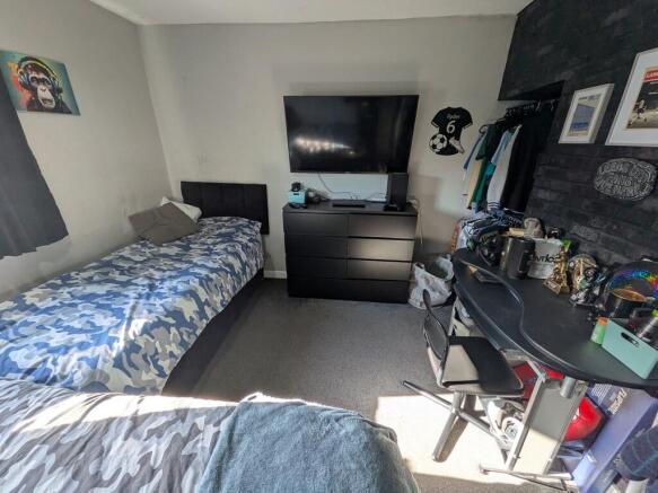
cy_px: 246
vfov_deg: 85.7
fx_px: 266
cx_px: 329
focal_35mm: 14
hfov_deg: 102.1
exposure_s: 1/97.8
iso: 63
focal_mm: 1.85
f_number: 2.2
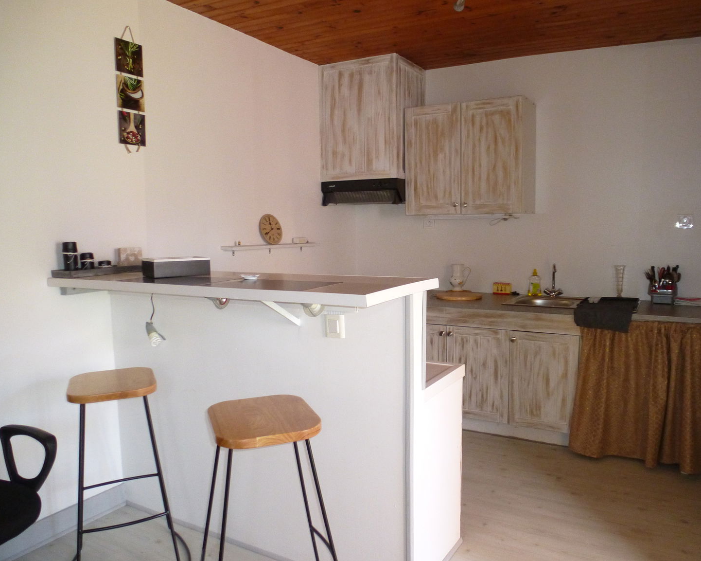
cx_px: 378
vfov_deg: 54.9
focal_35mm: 26
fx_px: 539
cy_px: 284
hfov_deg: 65.9
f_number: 3.3
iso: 640
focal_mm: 4.3
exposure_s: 1/60
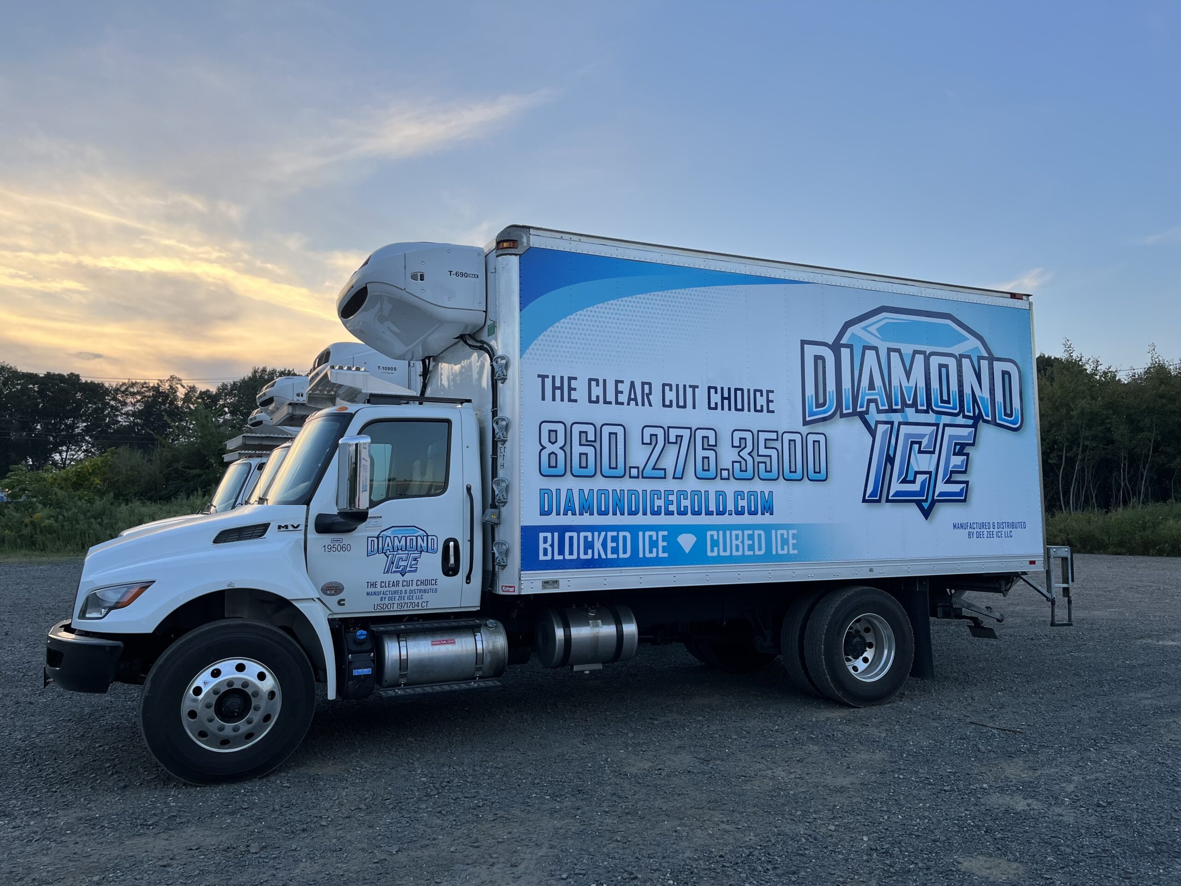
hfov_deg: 67.3
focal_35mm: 26
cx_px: 590
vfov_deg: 53.1
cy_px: 443
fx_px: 887
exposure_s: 1/245
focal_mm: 5.1
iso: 40
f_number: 1.6
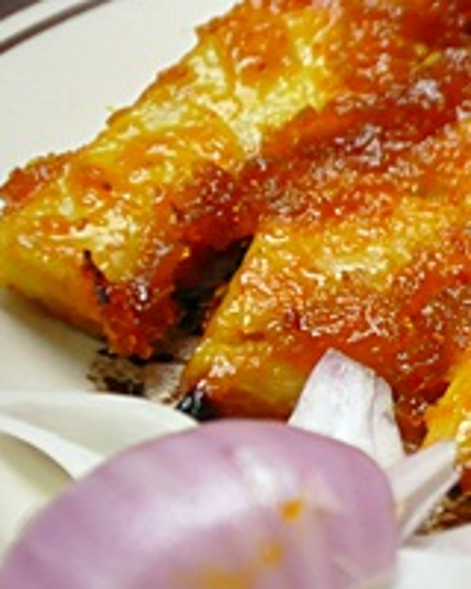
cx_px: 798
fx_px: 6377
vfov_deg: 5.3
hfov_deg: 4.2
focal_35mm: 366
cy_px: 389
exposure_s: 1/60
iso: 2500
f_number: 5.3
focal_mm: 80
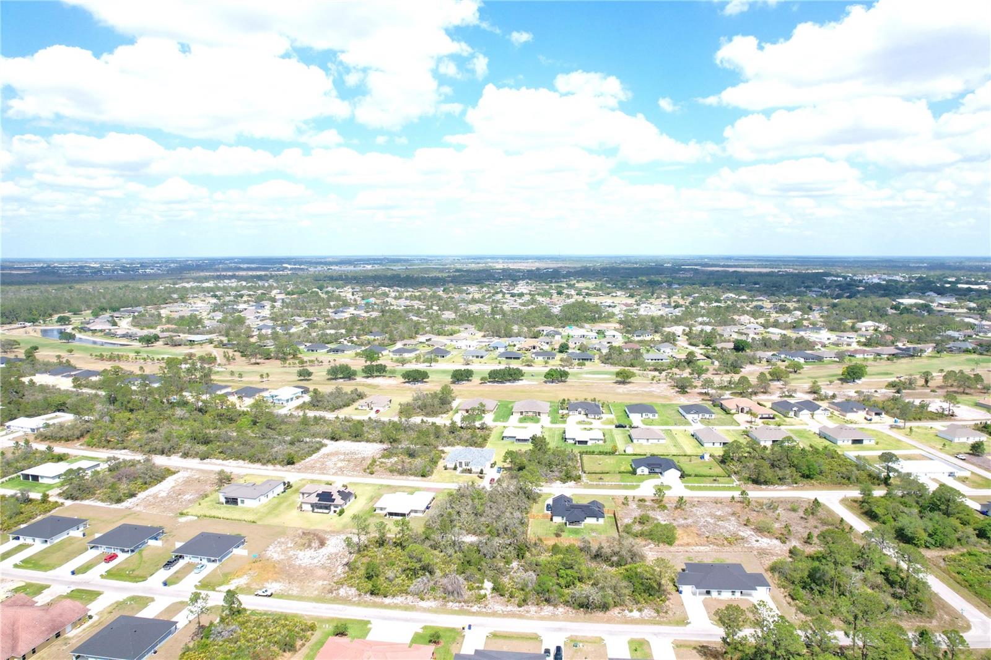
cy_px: 330
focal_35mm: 22
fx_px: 605
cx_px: 496
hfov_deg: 78.6
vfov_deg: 57.2
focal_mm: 8.38
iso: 100
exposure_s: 1/2500
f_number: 2.8
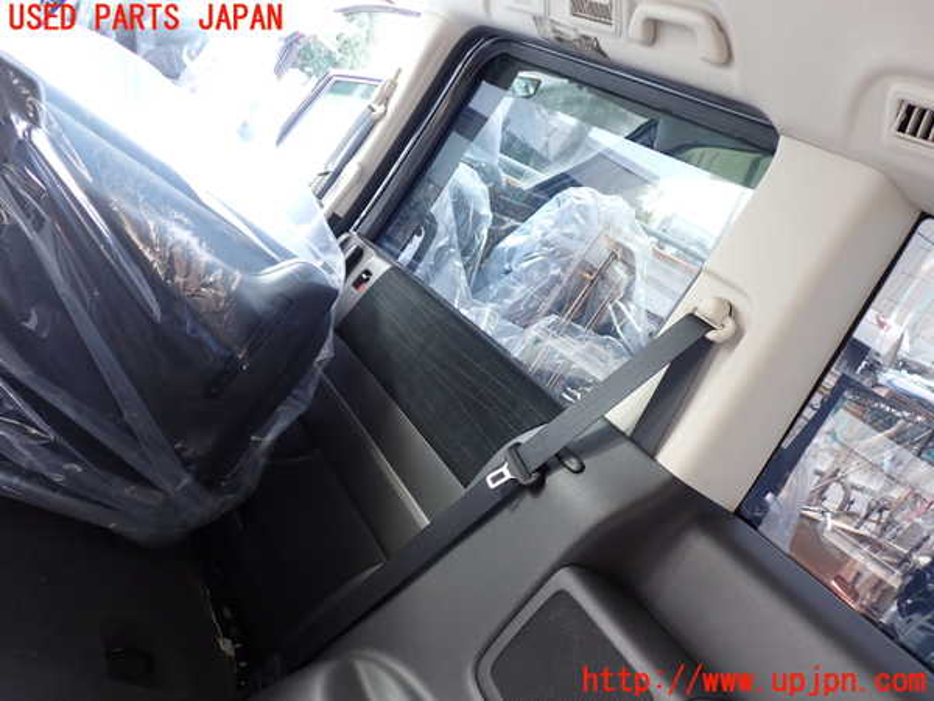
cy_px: 350
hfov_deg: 60.0
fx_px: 809
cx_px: 467
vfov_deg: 46.8
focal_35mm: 30
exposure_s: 1/40
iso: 200
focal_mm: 5.4
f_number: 2.3
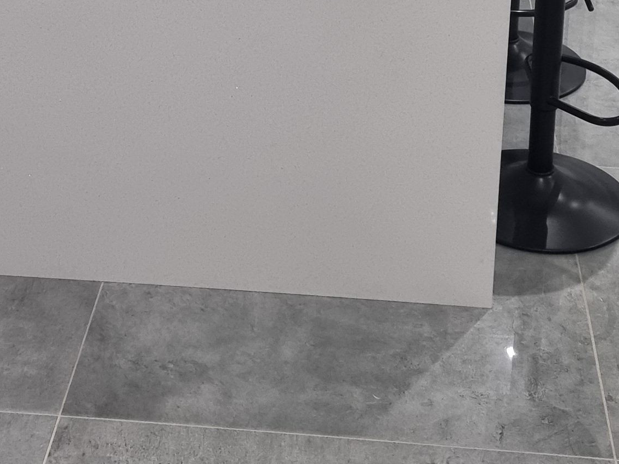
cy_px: -202
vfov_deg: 16.1
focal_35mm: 85
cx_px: 235
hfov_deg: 23.0
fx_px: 1520
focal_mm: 6.7
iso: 200
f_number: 1.8
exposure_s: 1/100
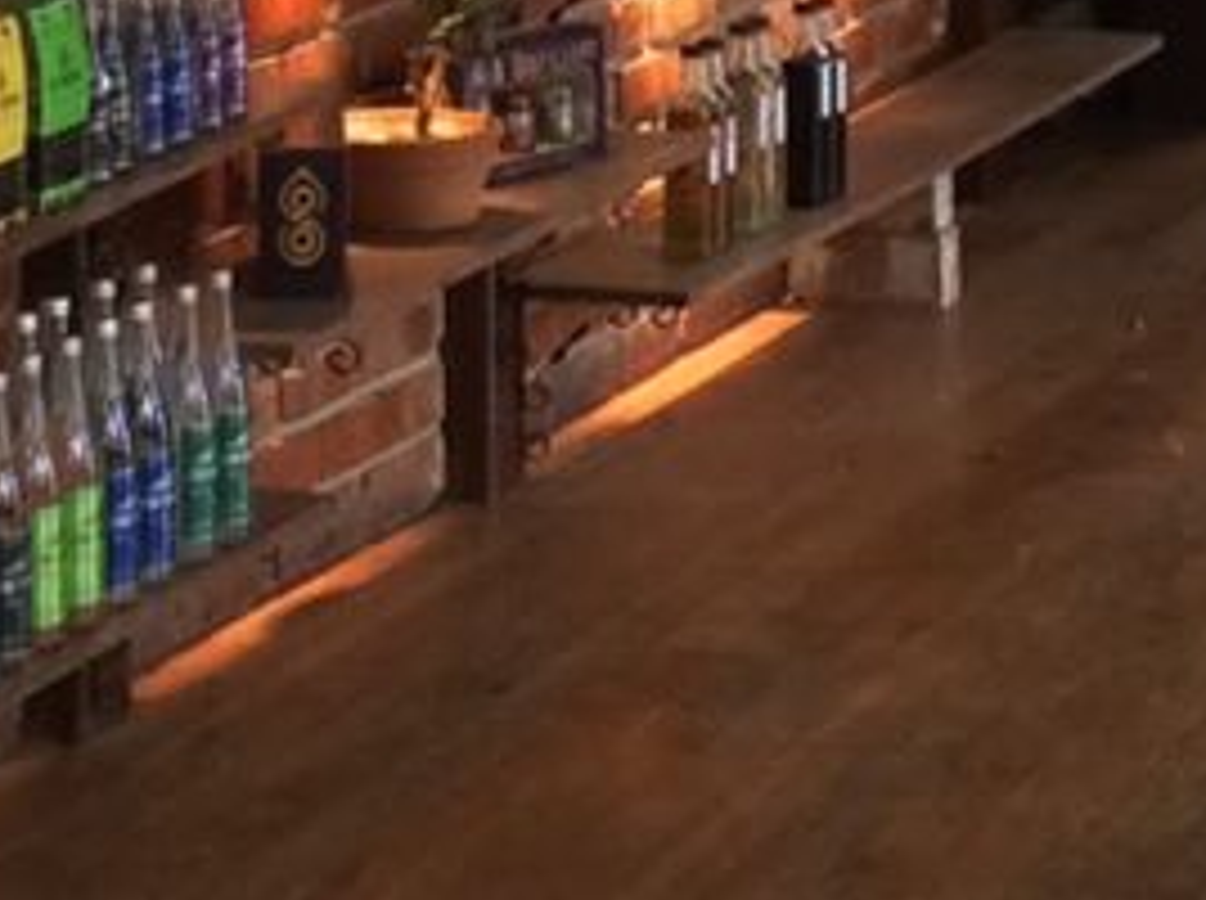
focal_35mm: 167
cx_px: 1166
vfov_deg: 8.7
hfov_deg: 11.7
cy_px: -344
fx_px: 5808
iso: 100
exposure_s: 1/25
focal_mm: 3.3
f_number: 2.4
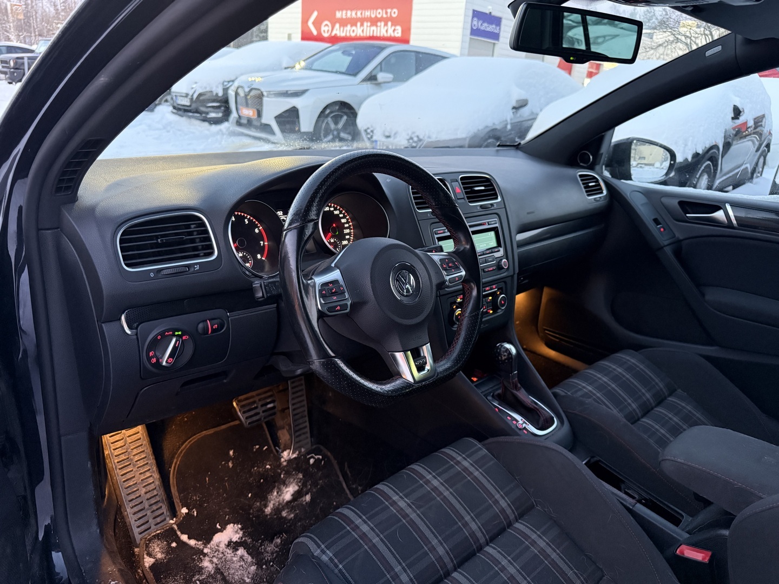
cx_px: 390
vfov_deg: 56.8
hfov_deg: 71.6
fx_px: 540
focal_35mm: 24
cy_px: 292
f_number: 1.78
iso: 1000
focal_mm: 6.76
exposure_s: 1/40
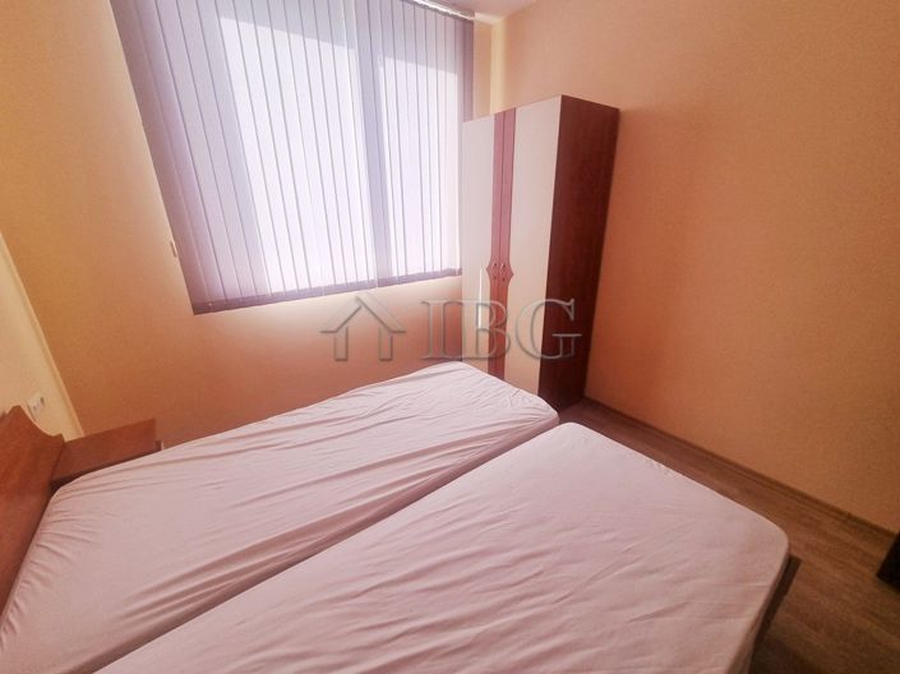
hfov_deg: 106.2
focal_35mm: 13
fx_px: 338
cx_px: 450
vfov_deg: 89.9
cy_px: 337
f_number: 2.2
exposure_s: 1/140
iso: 50
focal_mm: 2.2
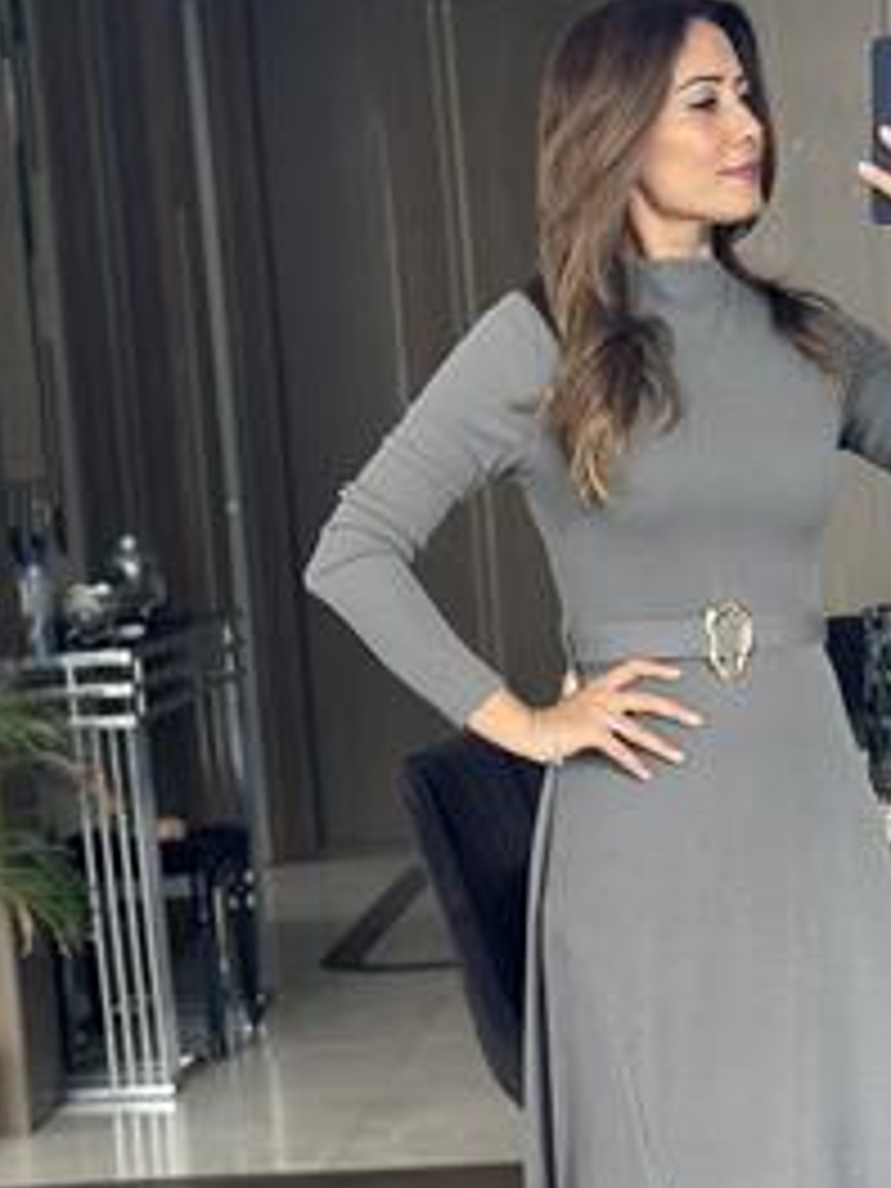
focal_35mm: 92
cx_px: 670
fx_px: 3157
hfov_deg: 16.0
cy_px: 873
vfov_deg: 21.2
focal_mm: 6.86
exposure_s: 1/60
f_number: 1.78
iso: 125
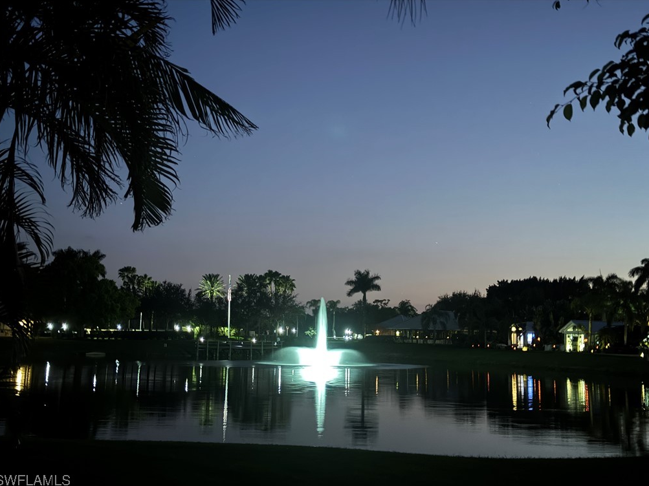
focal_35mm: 49
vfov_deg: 29.7
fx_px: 919
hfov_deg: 38.9
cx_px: 323
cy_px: 247
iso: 320
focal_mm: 6.76
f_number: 1.78
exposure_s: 1/2
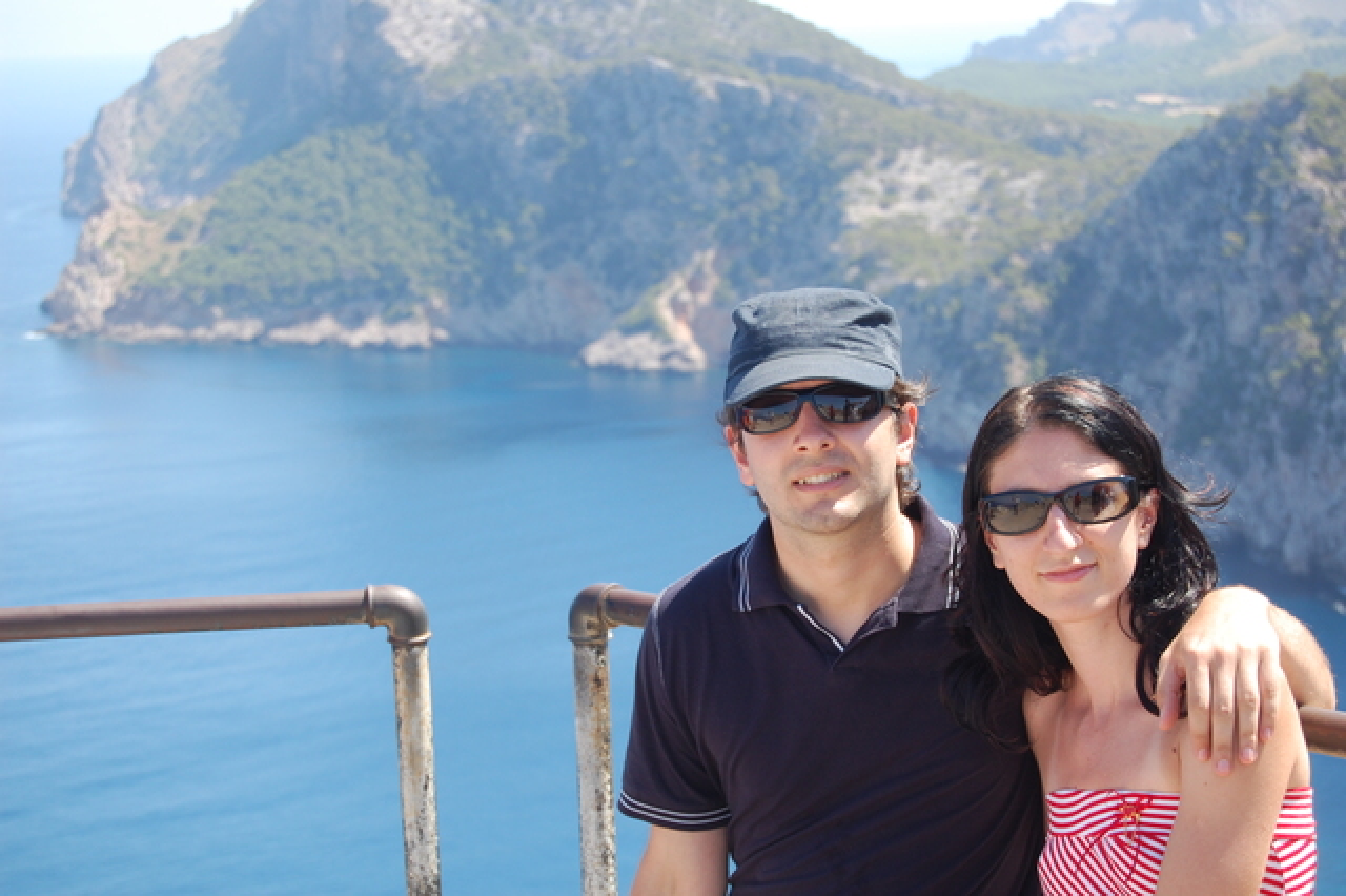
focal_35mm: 82
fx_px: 3083
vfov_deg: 16.5
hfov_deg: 24.6
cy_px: 448
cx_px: 673
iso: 200
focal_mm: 55
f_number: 7.1
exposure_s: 1/200
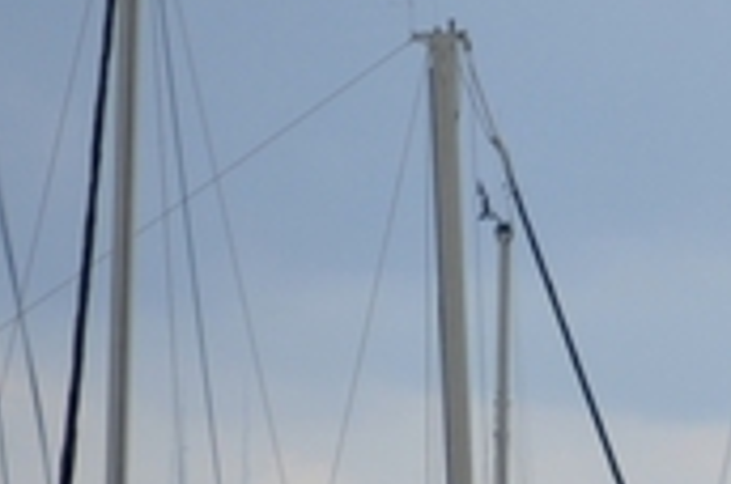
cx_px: 1364
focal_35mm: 1222
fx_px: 24767
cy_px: 490
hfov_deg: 1.7
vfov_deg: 1.1
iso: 100
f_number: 5.6
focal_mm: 200
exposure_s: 1/320
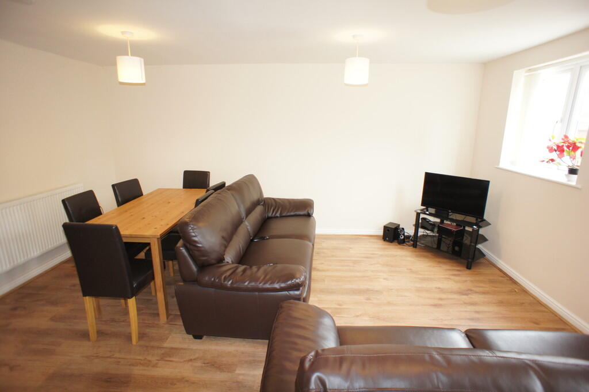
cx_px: 294
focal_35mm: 24
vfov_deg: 53.1
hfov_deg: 73.8
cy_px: 196
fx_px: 392
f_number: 2.8
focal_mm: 16
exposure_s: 1/30
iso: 250
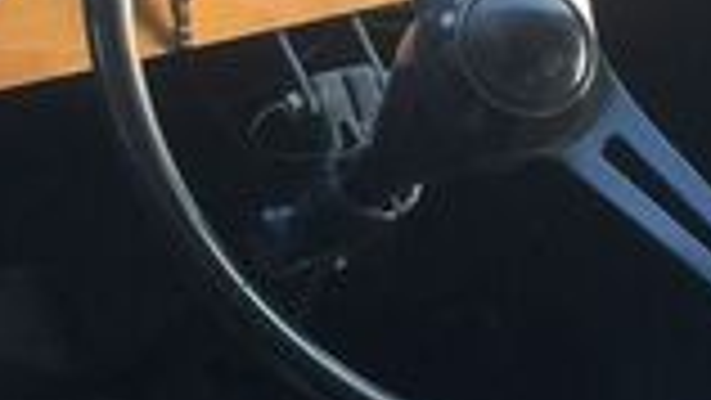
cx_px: 531
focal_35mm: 109
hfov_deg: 19.5
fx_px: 2056
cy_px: 99
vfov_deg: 11.1
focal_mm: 4.15
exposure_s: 1/30
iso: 32
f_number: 2.2
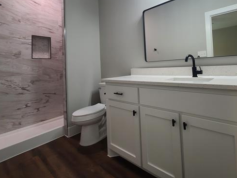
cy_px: 63
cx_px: 142
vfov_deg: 73.0
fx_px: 116
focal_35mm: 17
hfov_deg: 89.9
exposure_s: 1/60
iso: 125
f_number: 2.2
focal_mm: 2.2
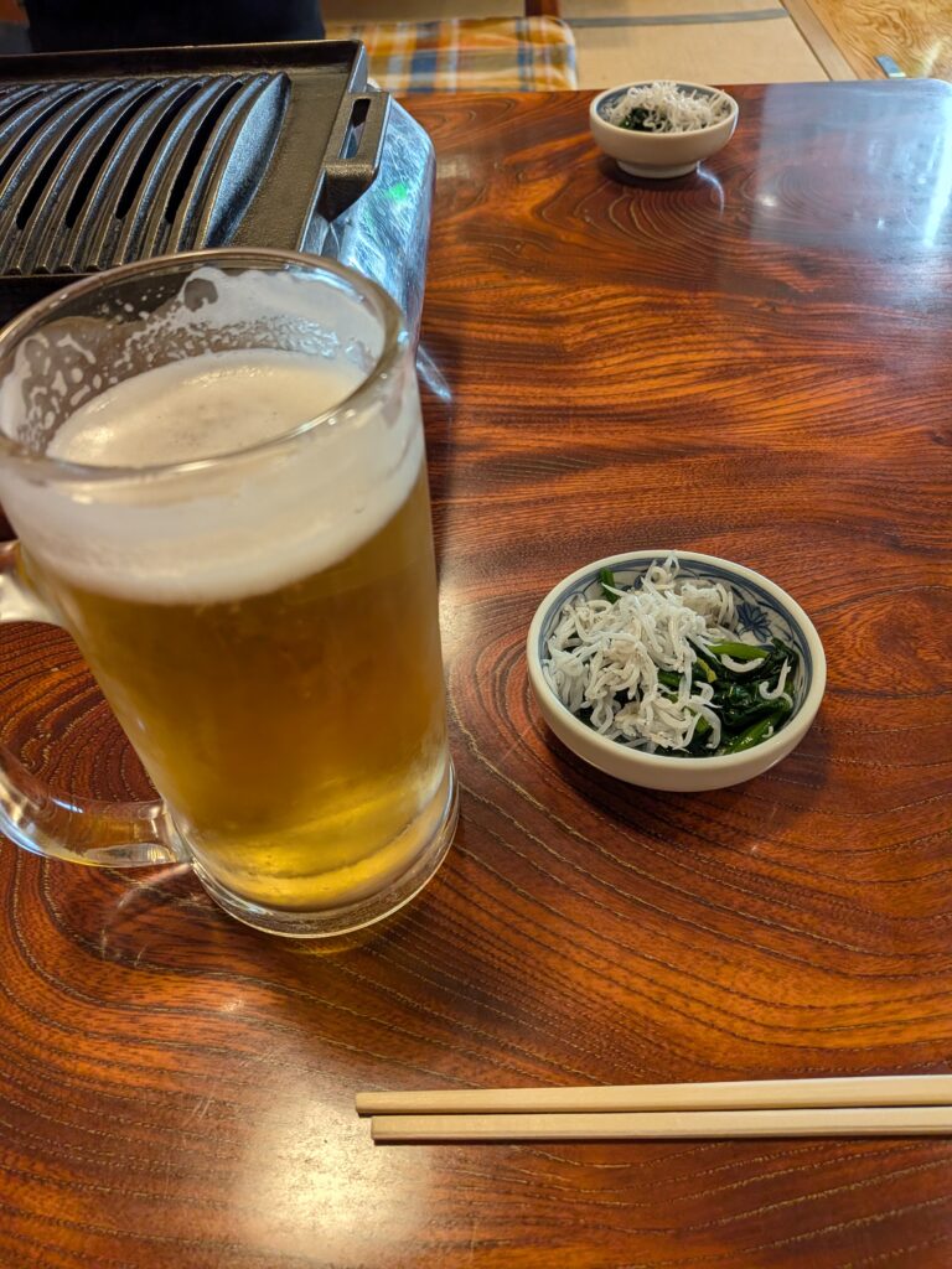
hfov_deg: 56.8
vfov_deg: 71.6
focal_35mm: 24
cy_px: 634
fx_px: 880
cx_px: 476
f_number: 1.7
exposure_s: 1/83.1
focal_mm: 4.53
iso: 25
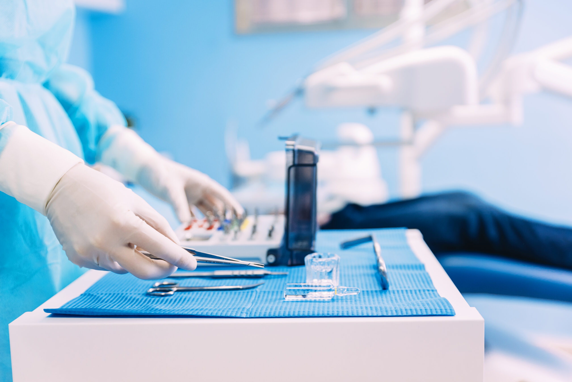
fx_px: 763
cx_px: 286
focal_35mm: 48
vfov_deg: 28.1
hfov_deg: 41.1
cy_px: 191
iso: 640
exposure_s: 1/200
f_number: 3.2
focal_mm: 48
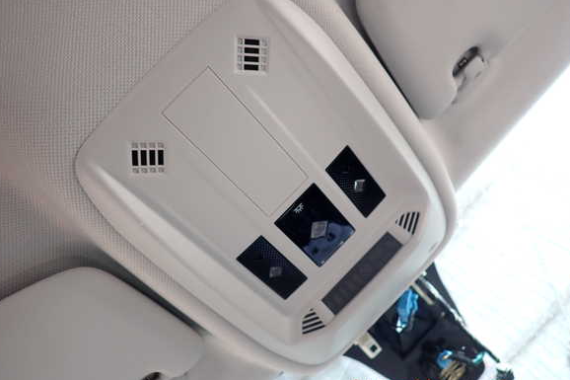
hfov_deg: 67.4
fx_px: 427
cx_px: 281
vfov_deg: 47.9
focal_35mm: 27
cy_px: 181
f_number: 2
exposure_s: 1/80
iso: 100
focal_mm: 4.5
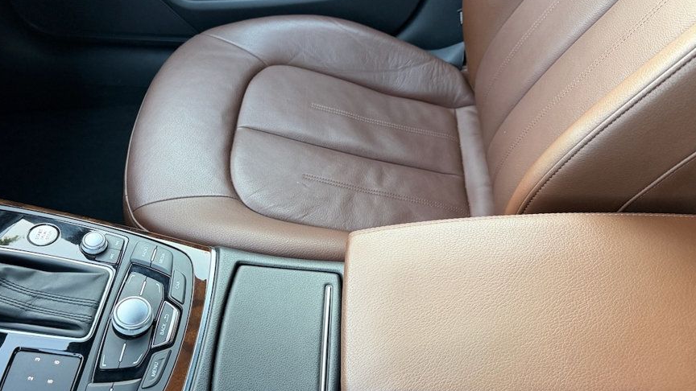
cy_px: 213
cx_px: 315
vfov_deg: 37.7
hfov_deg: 62.5
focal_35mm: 31
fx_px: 572
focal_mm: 6.76
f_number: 1.78
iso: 250
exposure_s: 1/60
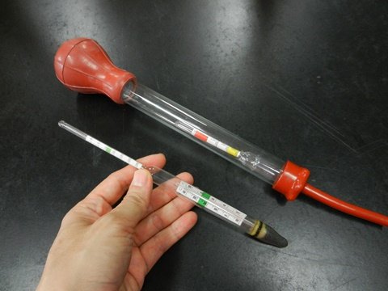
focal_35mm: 25
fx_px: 280
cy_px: 146
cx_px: 194
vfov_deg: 54.9
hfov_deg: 69.4
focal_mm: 4.5
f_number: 3.5
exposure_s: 1/30
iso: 360
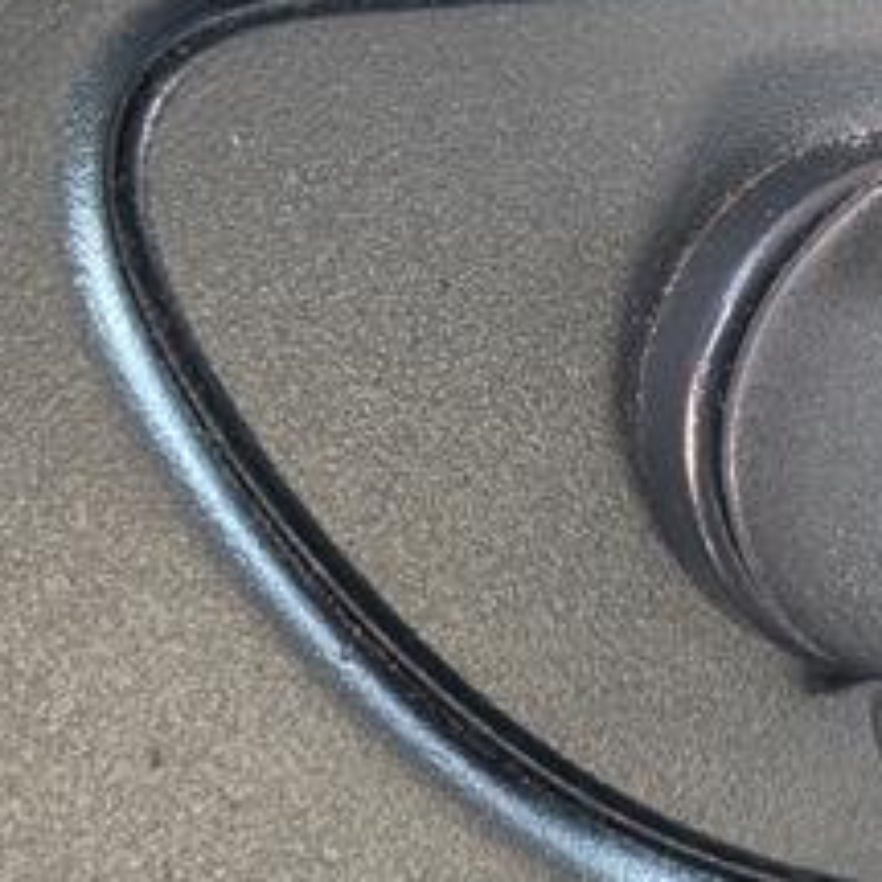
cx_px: 989
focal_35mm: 129
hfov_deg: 13.2
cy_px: 361
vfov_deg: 13.5
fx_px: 3719
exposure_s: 1/172
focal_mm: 6.9
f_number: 1.68
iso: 834
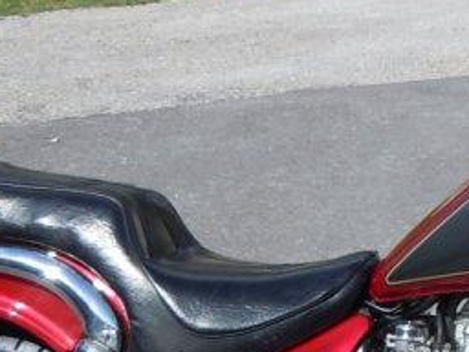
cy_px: 334
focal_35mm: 120
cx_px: 418
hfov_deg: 16.2
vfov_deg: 12.2
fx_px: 1626
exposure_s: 1/250
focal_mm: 5.4
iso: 100
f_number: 7
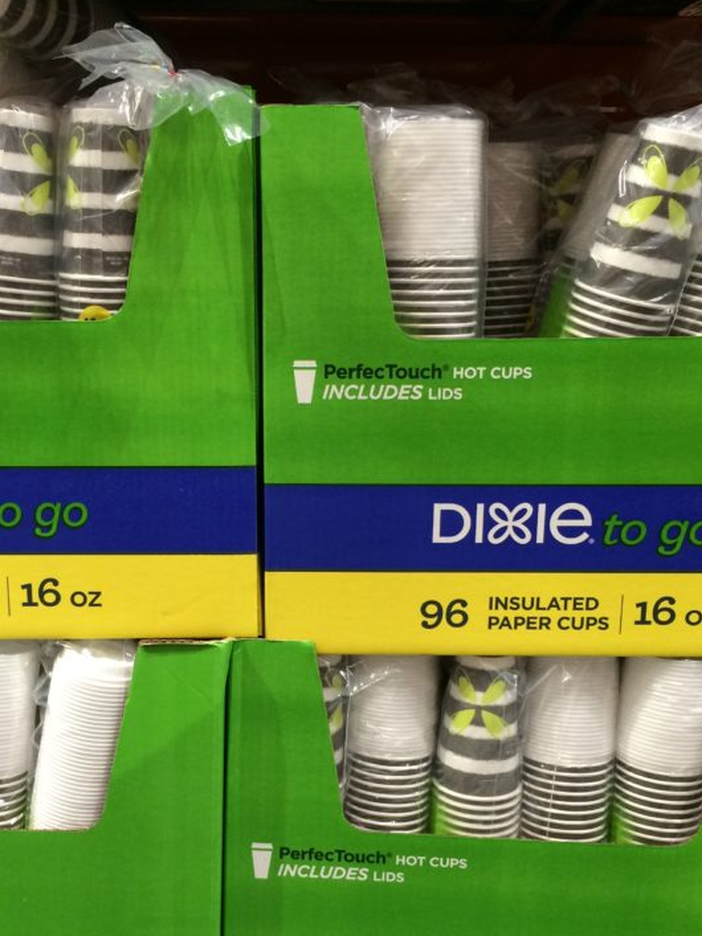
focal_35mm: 42
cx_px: 264
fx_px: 1136
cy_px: 559
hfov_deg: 34.2
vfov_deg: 44.6
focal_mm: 4.15
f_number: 2.2
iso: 125
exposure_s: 1/33
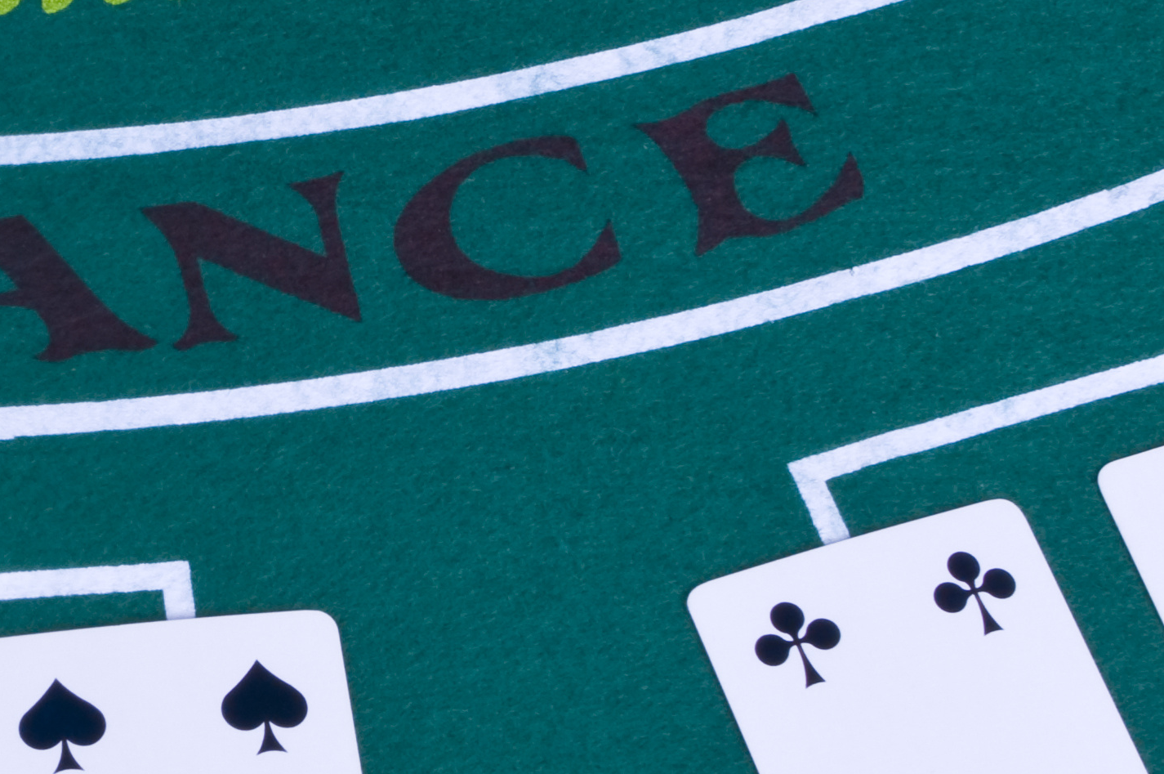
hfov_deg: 17.3
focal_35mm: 114
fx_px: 3682
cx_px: -166
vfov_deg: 12.0
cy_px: 383
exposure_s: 1/180
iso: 100
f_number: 16
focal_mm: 18
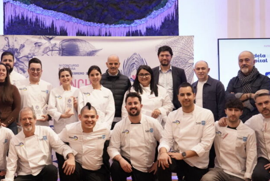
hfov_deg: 38.5
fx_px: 383
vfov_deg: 26.5
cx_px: 93
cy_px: 98
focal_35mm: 51
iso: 6400
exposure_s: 1/320
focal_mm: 31
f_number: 4
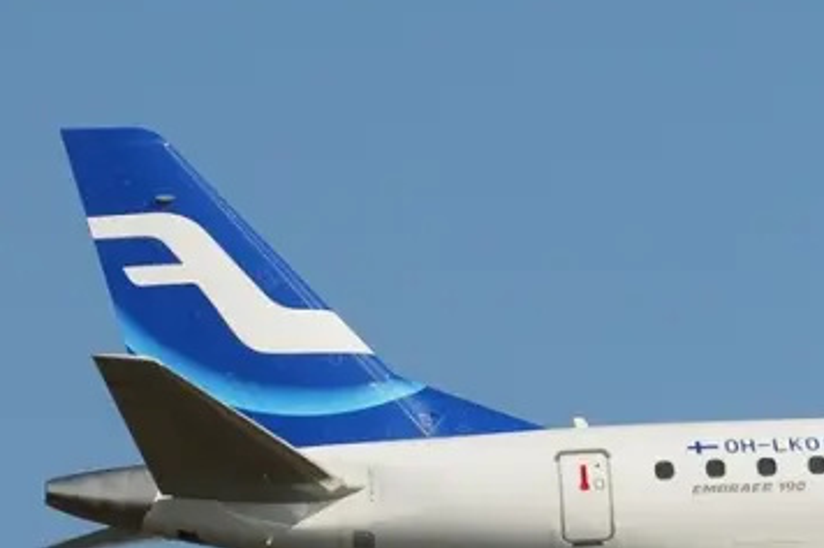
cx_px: 1180
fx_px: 10867
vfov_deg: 2.9
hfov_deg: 4.3
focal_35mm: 475
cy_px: 505
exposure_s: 1/200
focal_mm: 110
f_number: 10
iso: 100
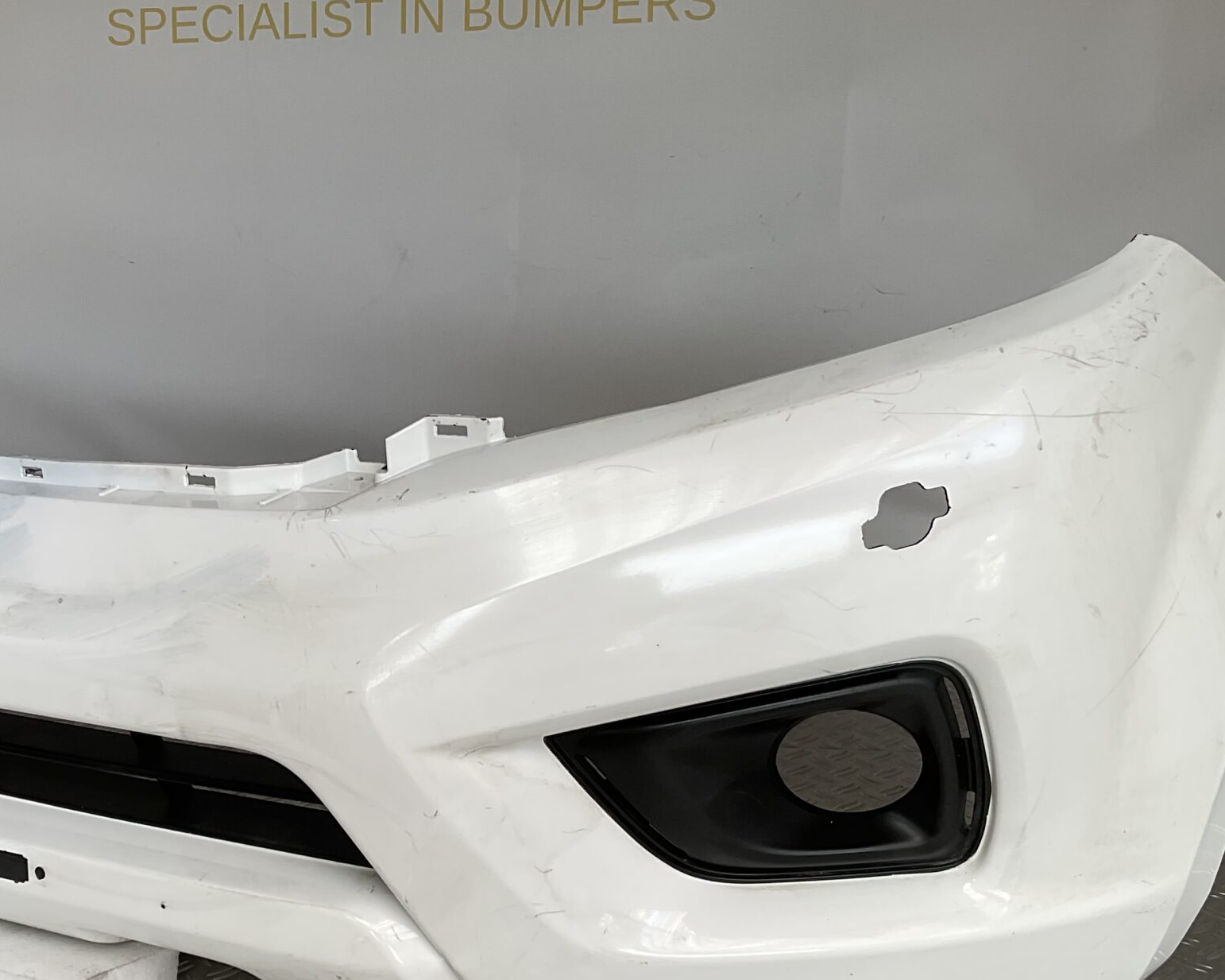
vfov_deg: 31.7
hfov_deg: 39.0
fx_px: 1704
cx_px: 386
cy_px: 675
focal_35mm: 47
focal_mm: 3
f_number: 1.8
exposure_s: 1/175
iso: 16
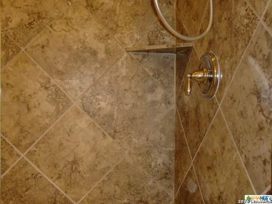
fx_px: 299
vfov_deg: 37.7
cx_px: 136
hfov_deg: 49.0
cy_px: 102
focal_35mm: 38
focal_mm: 6.66
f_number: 3.9
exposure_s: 1/30
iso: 400
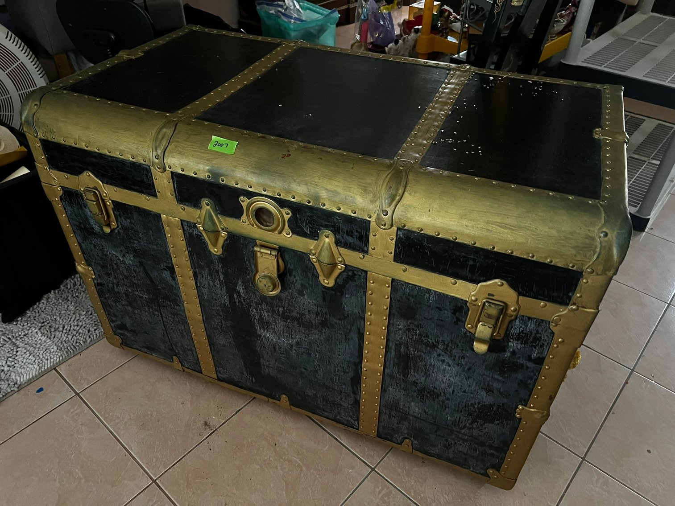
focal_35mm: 26
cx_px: 338
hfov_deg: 67.3
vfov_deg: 53.1
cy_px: 253
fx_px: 507
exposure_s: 1/30
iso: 800
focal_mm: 5.7
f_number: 1.5
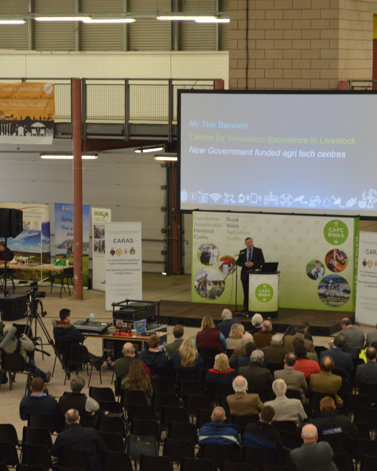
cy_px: 236
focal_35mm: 117
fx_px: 1628
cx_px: 215
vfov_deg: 16.5
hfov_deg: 13.2
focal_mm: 55
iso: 1000
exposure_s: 1/60
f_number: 5.6
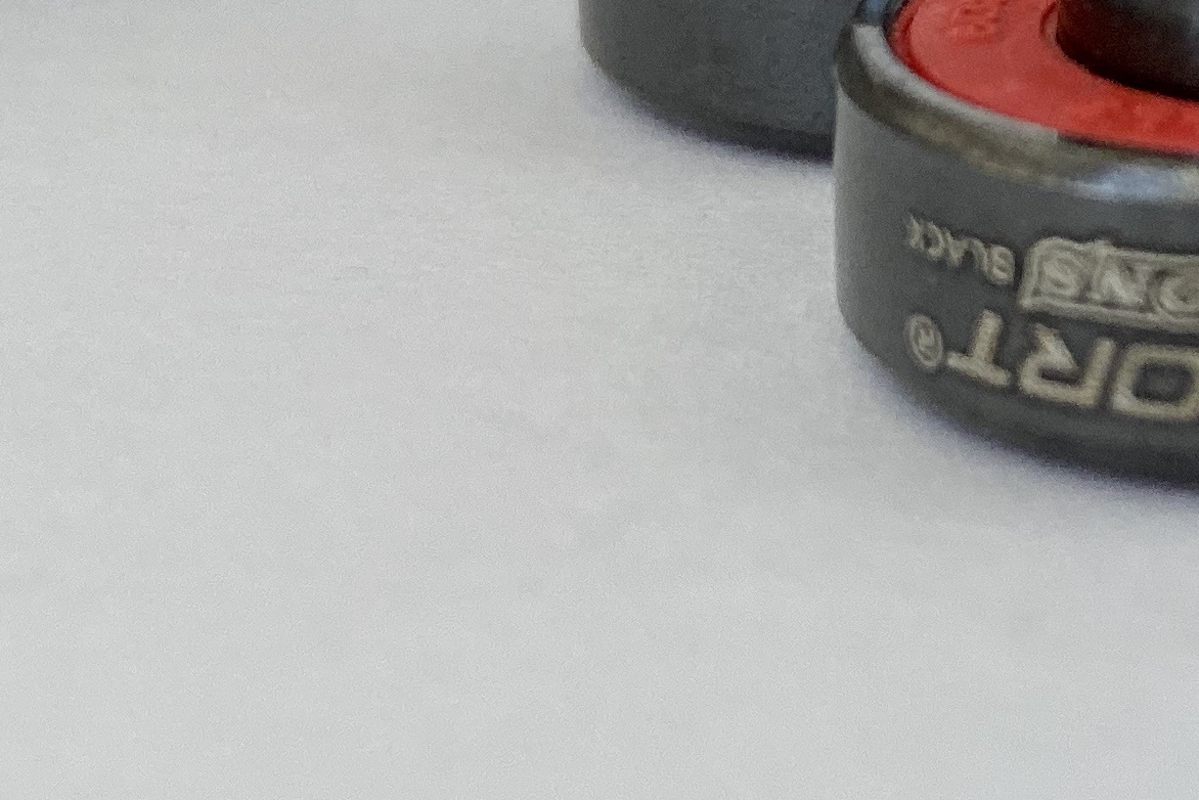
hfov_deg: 20.3
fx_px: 3098
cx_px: 1499
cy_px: -131
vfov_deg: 14.3
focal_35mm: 93
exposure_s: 1/60
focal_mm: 4.25
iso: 250
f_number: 1.8
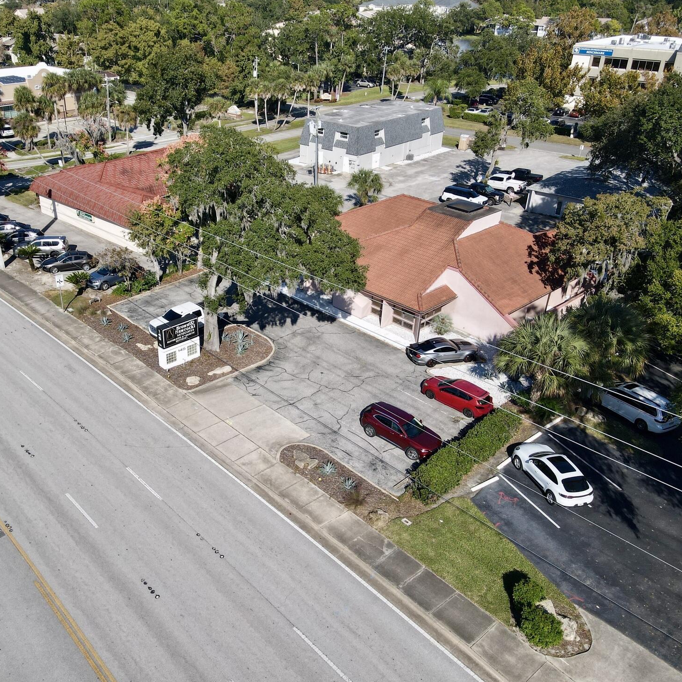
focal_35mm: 29
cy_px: 334
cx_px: 262
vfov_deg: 55.6
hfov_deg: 55.1
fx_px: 646
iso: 100
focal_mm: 4.5
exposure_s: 1/800
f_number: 2.8
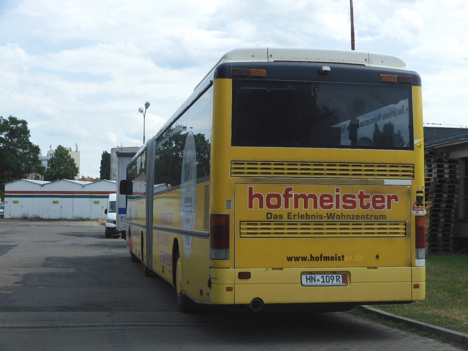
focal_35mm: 57
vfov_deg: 25.7
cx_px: 234
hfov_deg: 33.8
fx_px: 771
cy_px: 176
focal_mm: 10.2
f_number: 4.5
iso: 100
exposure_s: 1/500
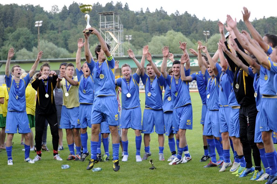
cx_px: 138
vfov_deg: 19.4
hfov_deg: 28.9
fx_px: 538
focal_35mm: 70
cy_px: 92
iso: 1000
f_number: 2.8
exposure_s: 1/400
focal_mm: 70
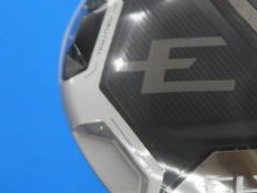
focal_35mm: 96
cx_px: 240
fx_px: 712
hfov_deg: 20.0
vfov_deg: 15.4
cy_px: 118
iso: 160
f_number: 4
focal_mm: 17
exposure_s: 1/60
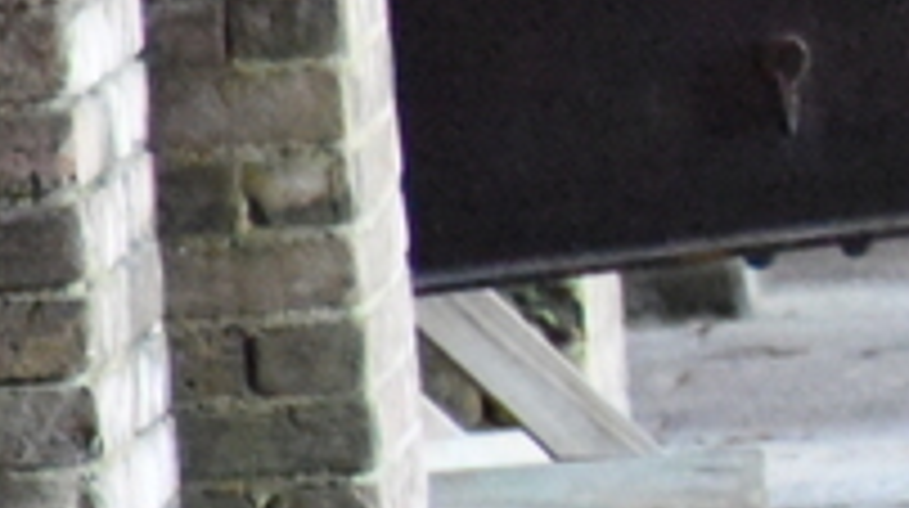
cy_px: -360
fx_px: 40030
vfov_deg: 0.7
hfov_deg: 1.3
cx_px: 2210
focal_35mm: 1663
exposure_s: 1/500
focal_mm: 250
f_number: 6.3
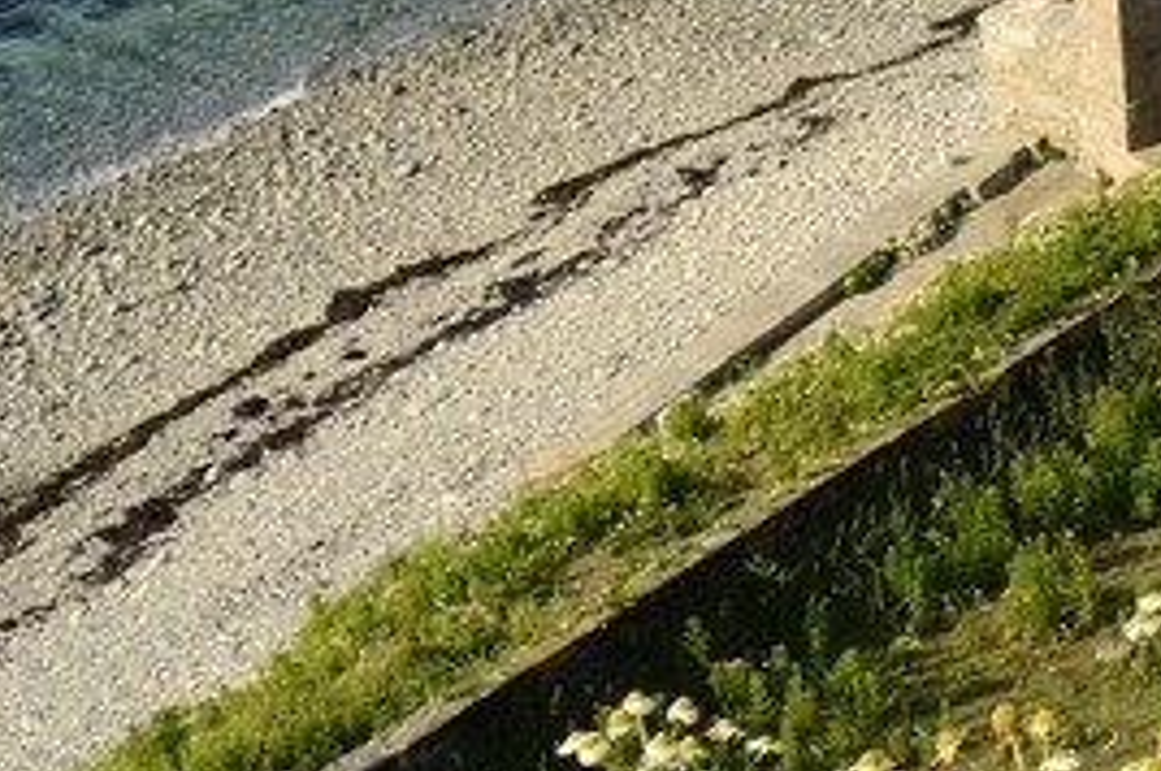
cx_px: 3045
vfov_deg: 7.5
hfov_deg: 10.0
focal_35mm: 173
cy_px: -923
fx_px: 5572
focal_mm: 29
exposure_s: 1/250
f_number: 10
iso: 200
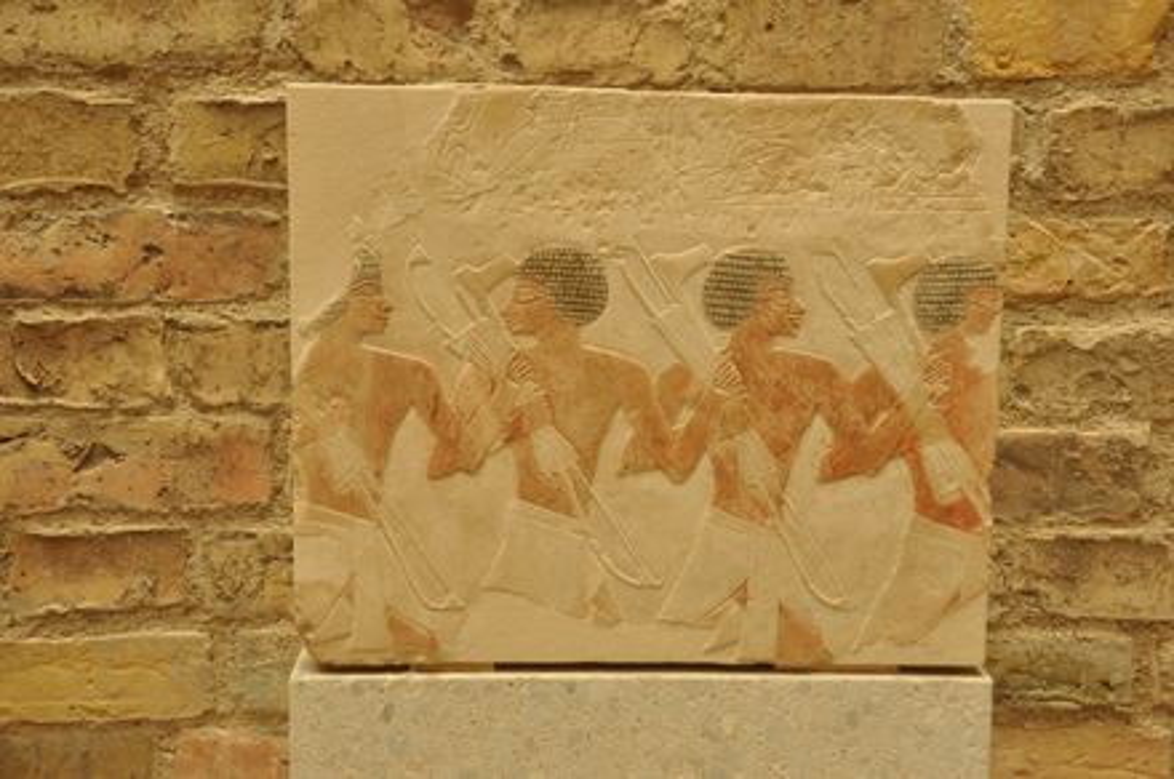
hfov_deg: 33.4
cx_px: 587
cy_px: 390
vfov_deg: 22.6
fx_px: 1954
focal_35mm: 60
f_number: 7.1
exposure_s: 1/200
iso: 1000
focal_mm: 40
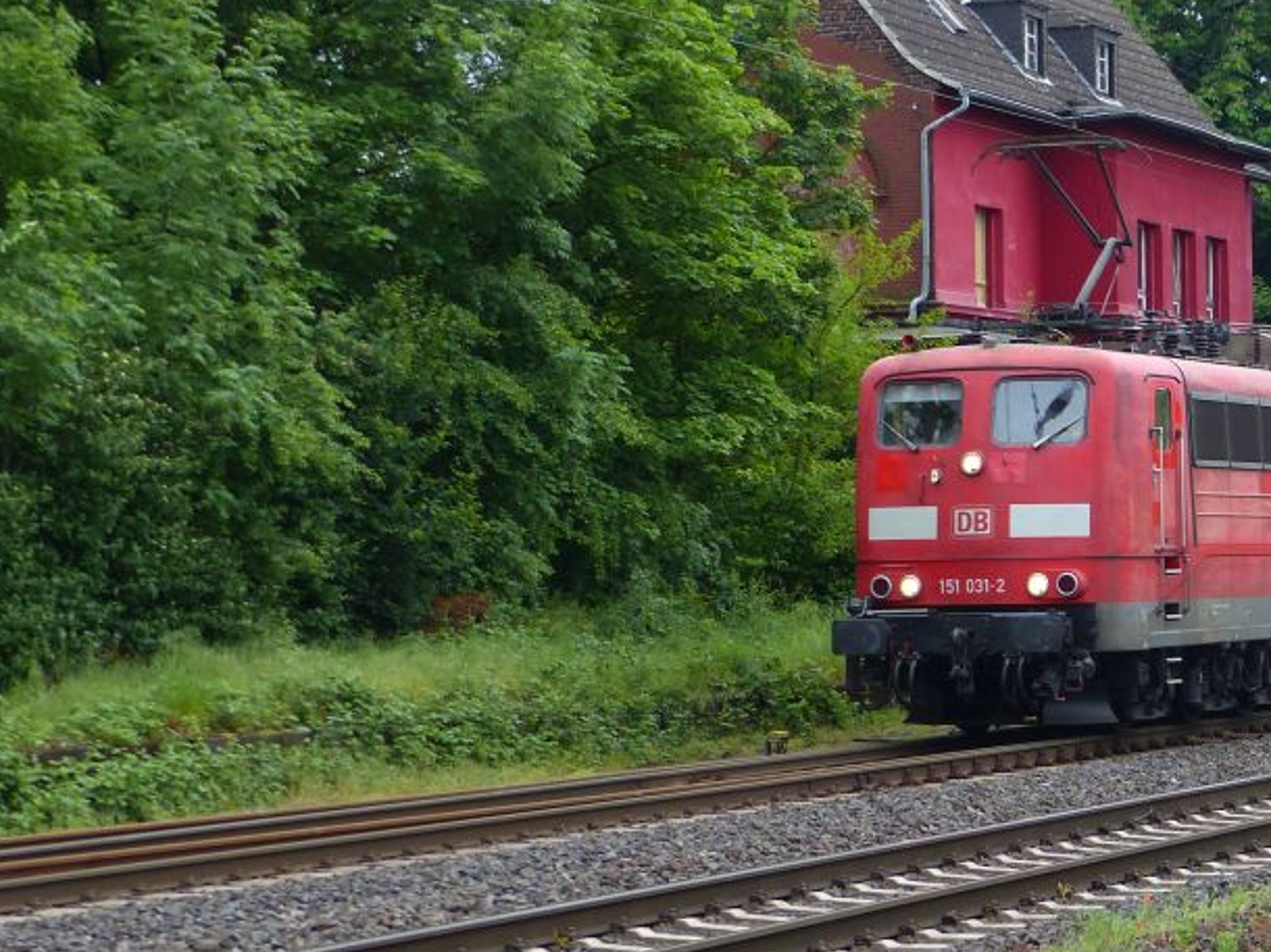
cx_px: 1186
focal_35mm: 124
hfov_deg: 15.7
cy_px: 406
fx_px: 4551
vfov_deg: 11.9
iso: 160
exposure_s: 1/500
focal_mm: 11.4
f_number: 2.8
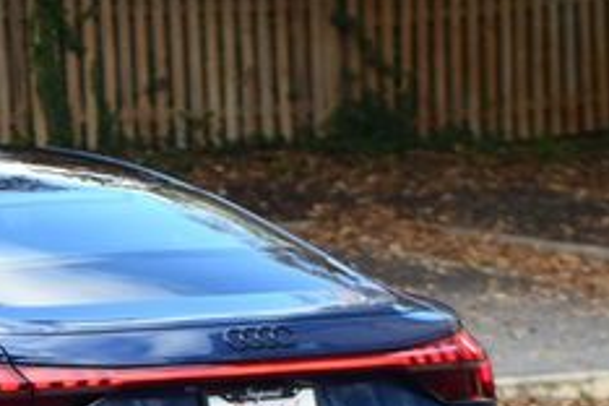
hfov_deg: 5.8
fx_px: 5971
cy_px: 247
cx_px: -169
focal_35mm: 353
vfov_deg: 3.9
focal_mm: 86
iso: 400
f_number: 4.8
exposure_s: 1/250
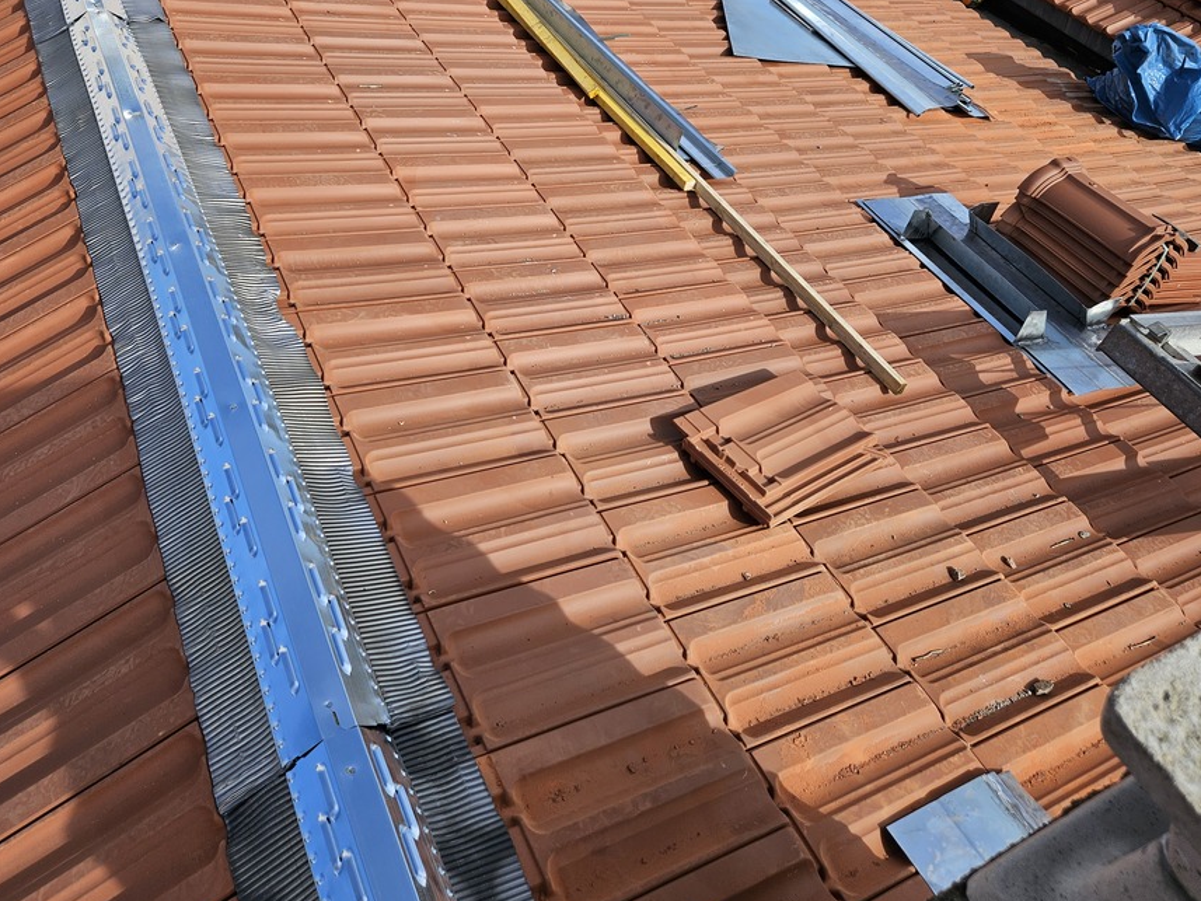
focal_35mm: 31
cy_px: 223
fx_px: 1076
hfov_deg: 58.3
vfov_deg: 43.9
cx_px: 598
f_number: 1.8
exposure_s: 1/2071
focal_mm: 5.4
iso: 25
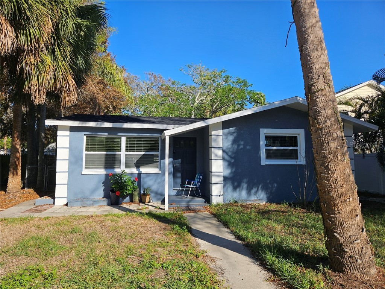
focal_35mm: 23
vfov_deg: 58.9
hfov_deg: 73.9
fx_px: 256
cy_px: 144
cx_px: 192
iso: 25
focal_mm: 5.4
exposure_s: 1/1834
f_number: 1.8
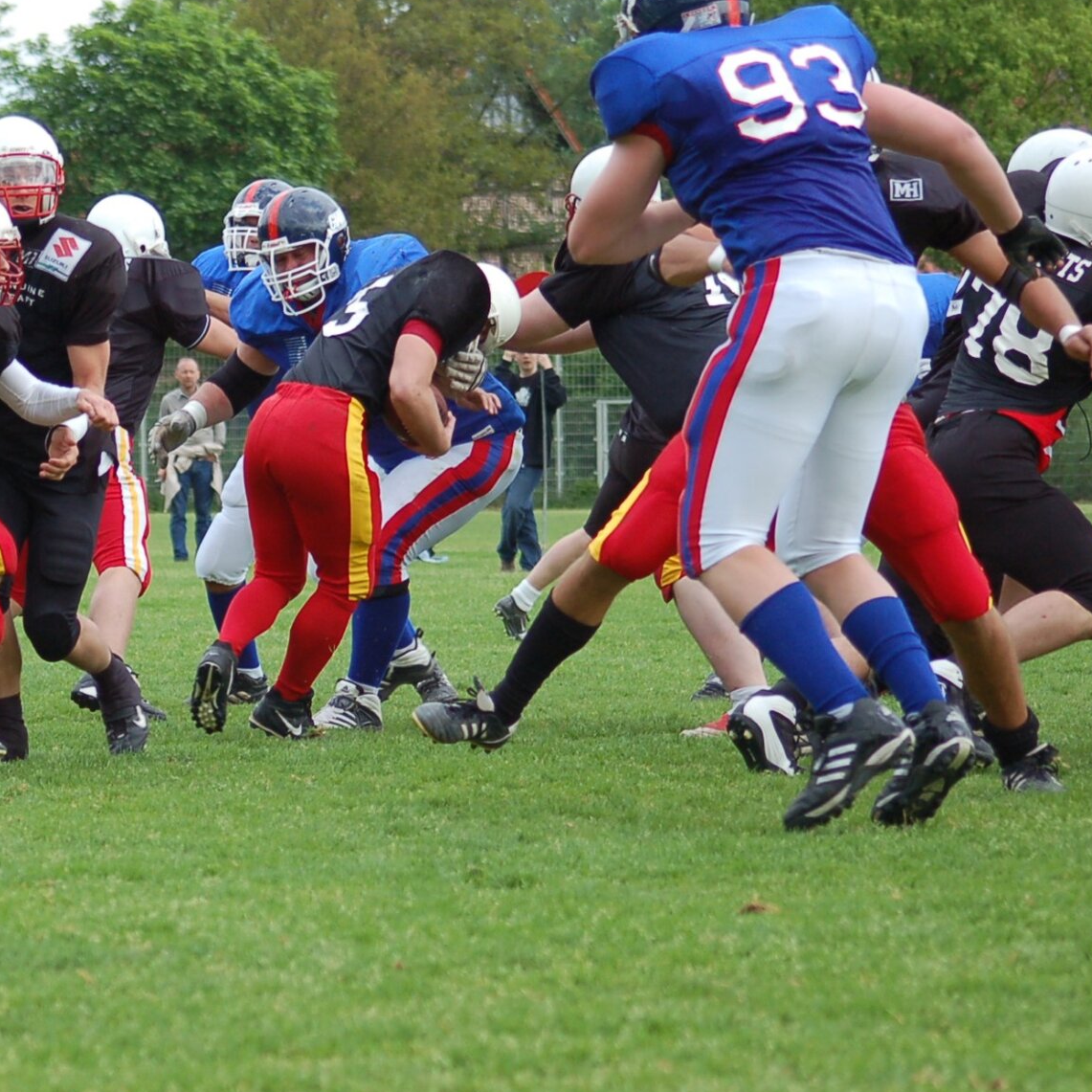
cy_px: 424
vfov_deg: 8.3
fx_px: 7531
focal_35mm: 211
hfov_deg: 8.3
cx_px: 101
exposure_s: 1/1000
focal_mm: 86
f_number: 4
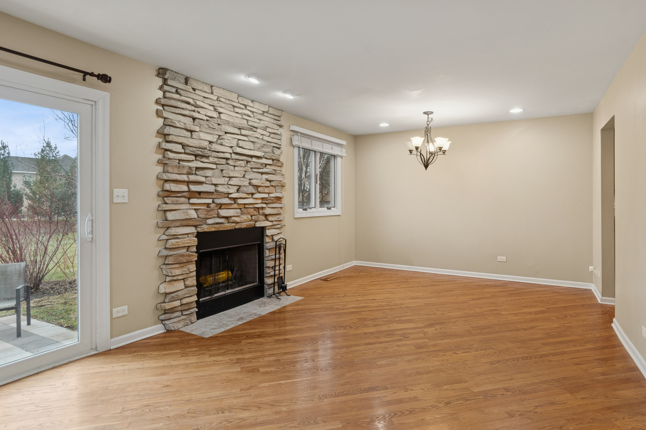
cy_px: 215
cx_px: 323
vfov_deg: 67.4
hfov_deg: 90.0
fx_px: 323
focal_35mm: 18
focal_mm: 12
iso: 320
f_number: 8
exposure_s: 1/6
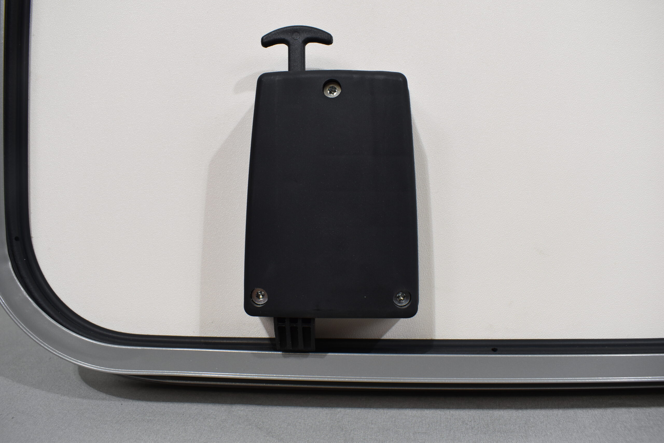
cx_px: 332
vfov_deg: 47.9
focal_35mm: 27
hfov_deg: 67.4
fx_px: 498
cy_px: 222
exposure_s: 1/60
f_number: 6.3
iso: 400
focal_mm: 18
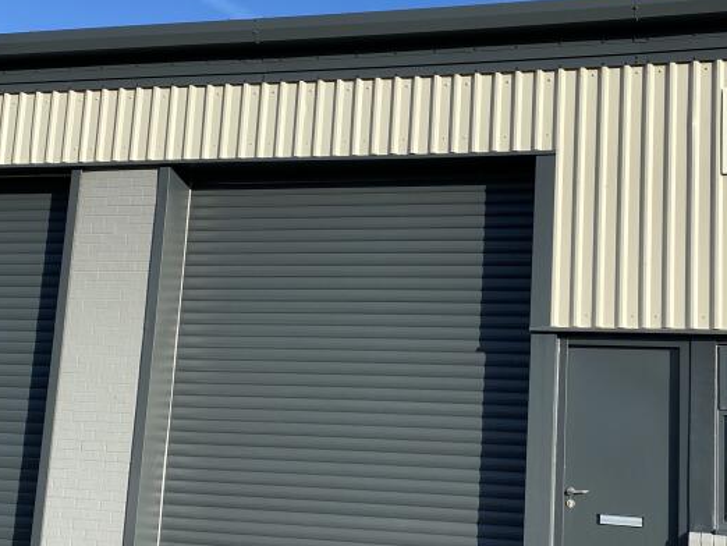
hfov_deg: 37.1
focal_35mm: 51
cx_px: 475
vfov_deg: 28.6
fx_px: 1072
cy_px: 256
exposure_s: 1/2105
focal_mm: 4.25
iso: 32
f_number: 1.8
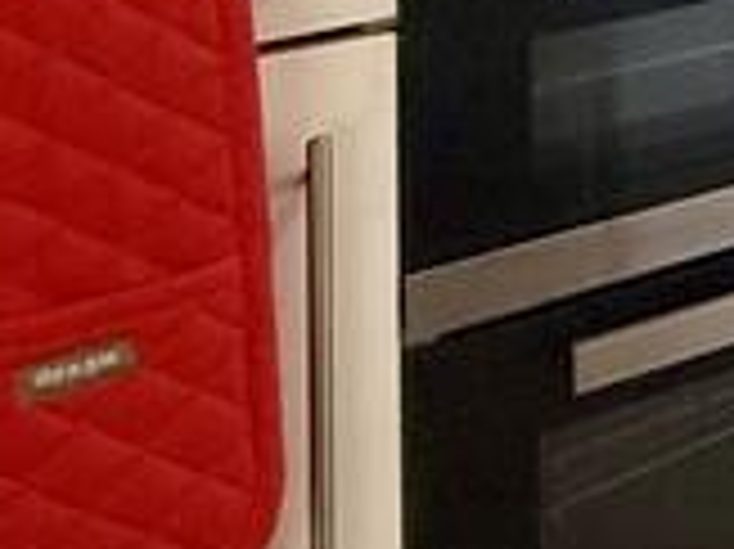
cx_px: 1765
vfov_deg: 14.0
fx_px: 1865
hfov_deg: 14.5
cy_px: -572
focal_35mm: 88
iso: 64
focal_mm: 2.22
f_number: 2.2
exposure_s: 1/274
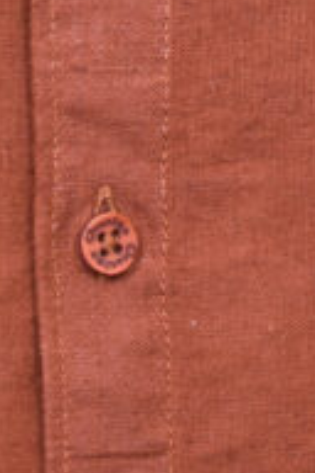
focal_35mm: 738
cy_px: -389
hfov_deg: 1.9
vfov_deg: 2.8
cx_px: 652
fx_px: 9690
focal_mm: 105
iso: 250
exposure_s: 1/125
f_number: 8
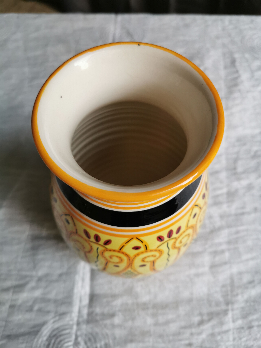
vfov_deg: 65.3
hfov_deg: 51.4
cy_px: 174
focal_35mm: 27
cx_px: 130
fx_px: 271
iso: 160
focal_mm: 5.58
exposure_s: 1/50
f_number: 1.8
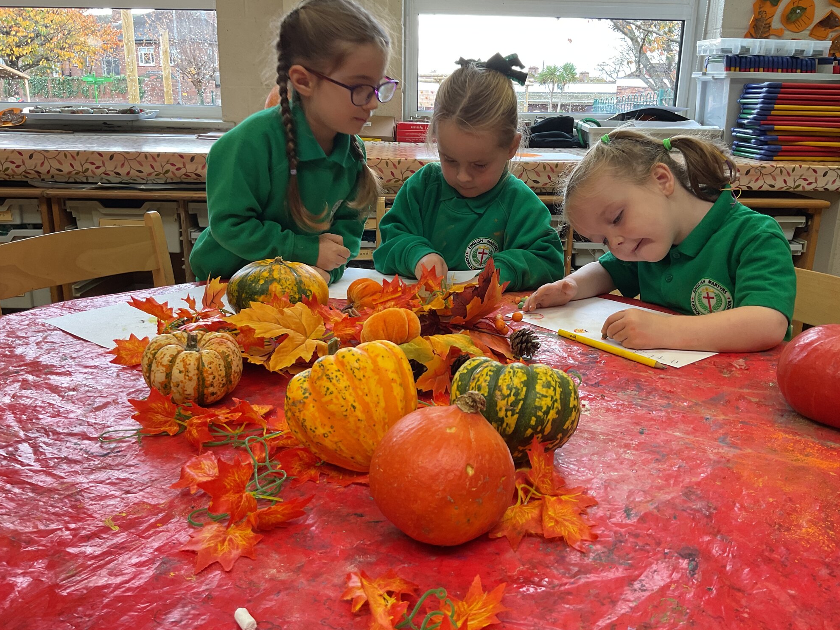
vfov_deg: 46.8
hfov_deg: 60.0
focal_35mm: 30
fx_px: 728
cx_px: 431
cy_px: 313
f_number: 1.8
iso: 64
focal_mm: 3
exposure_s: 1/50
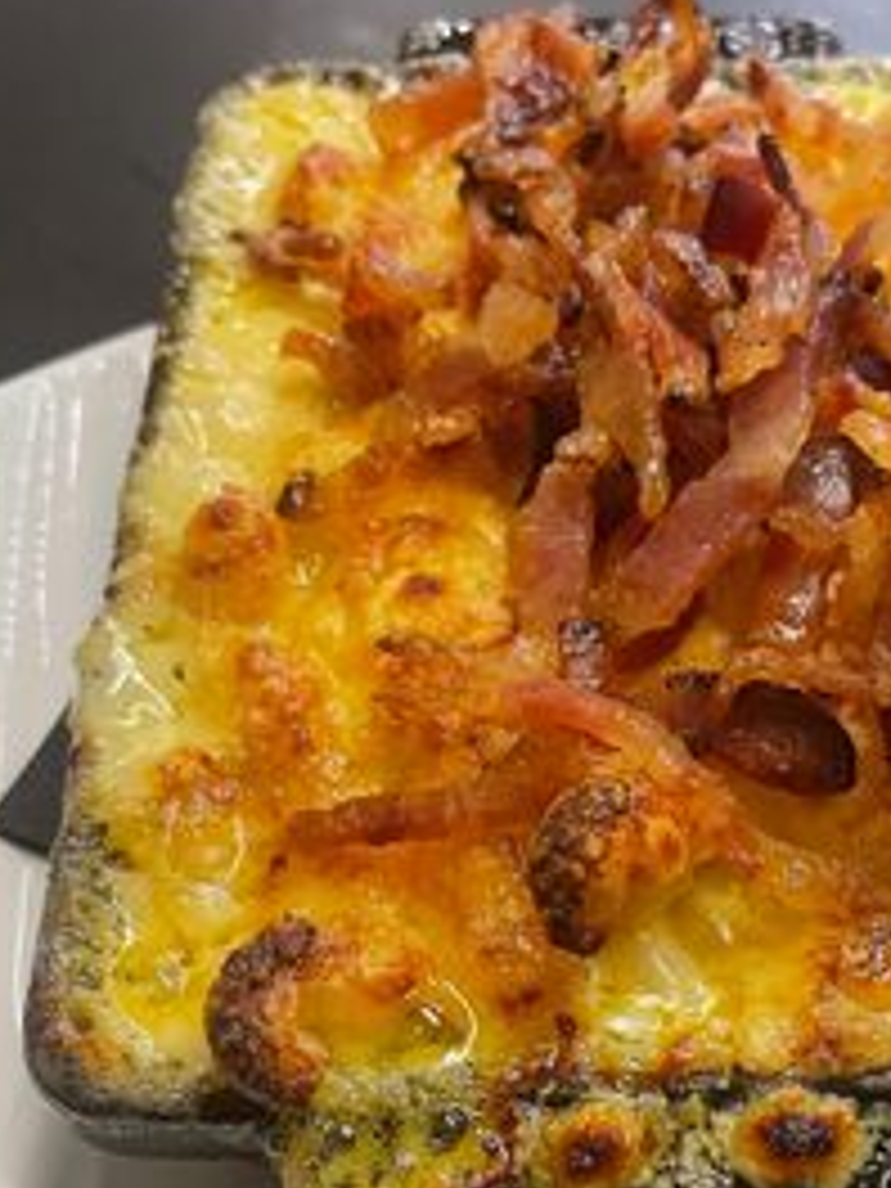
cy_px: 788
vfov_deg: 44.2
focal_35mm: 42
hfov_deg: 33.7
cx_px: 657
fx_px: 1441
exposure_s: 1/50
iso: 200
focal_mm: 4.2
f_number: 1.6
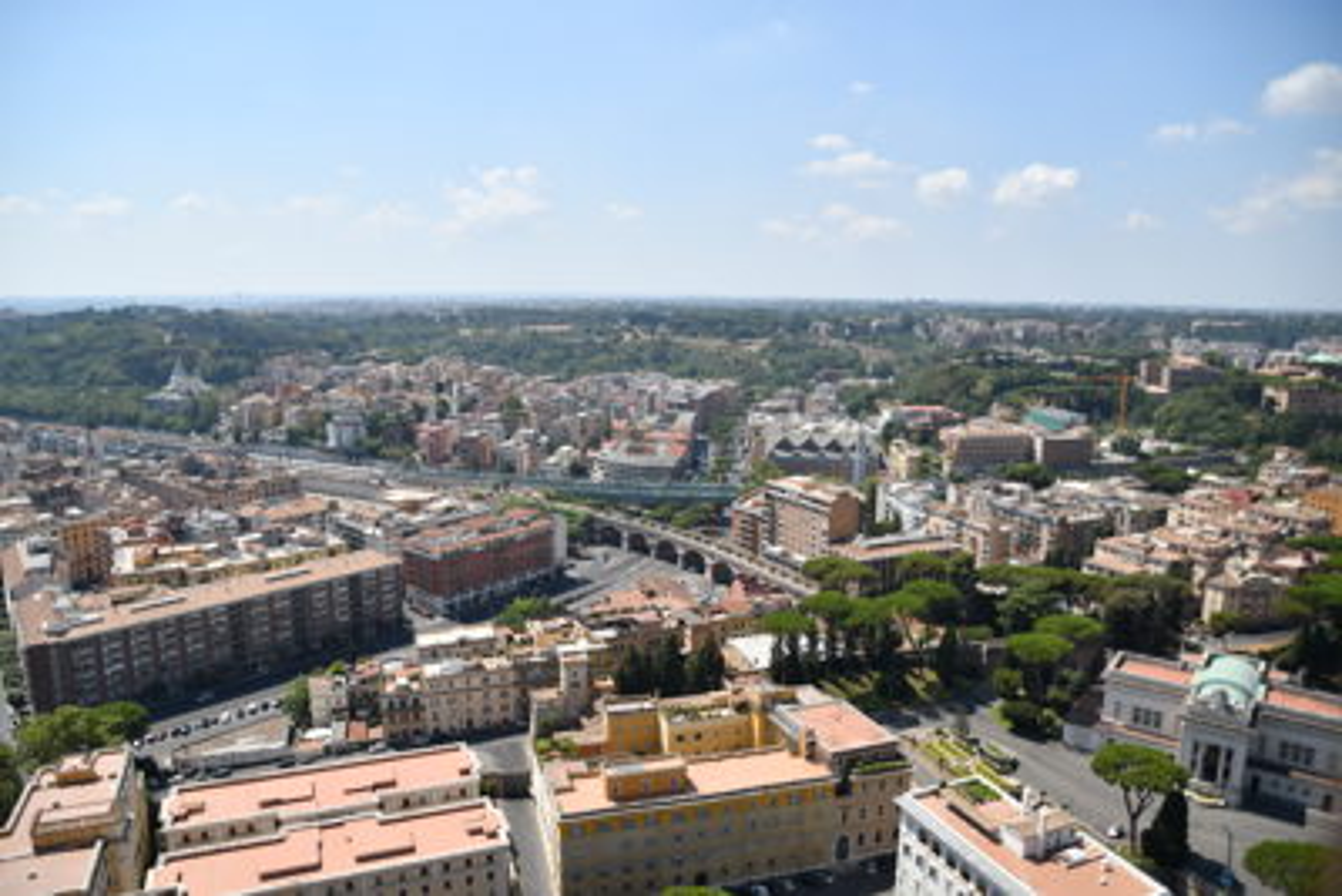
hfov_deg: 73.7
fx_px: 895
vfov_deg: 53.2
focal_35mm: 24
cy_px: 448
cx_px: 671
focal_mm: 16
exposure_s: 1/1600
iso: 100
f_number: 3.5
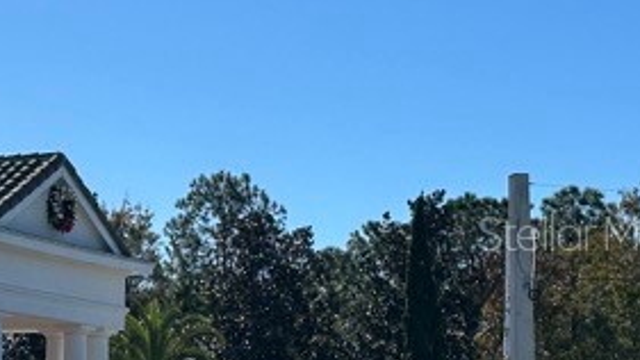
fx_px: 2019
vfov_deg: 10.2
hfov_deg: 17.5
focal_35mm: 119
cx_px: -36
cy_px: 232
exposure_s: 1/6623
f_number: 1.78
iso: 64
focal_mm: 6.86
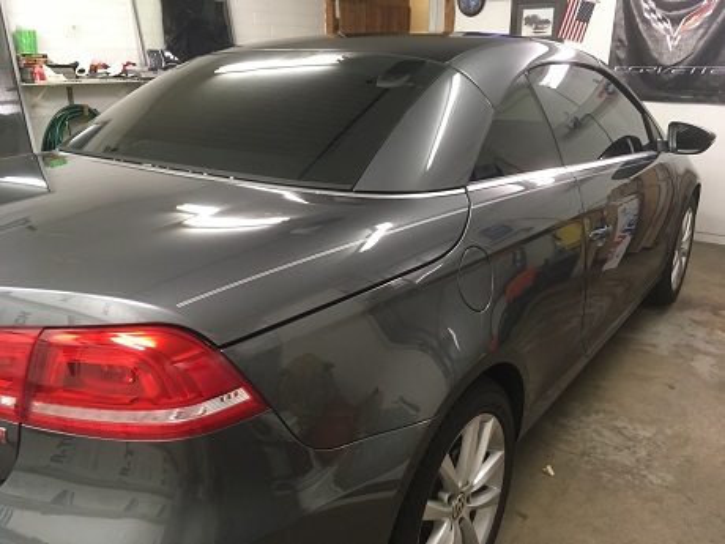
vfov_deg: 48.2
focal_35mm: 29
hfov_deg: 61.7
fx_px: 607
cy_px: 272
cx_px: 362
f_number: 2.2
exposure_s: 1/30
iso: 125
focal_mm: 4.15
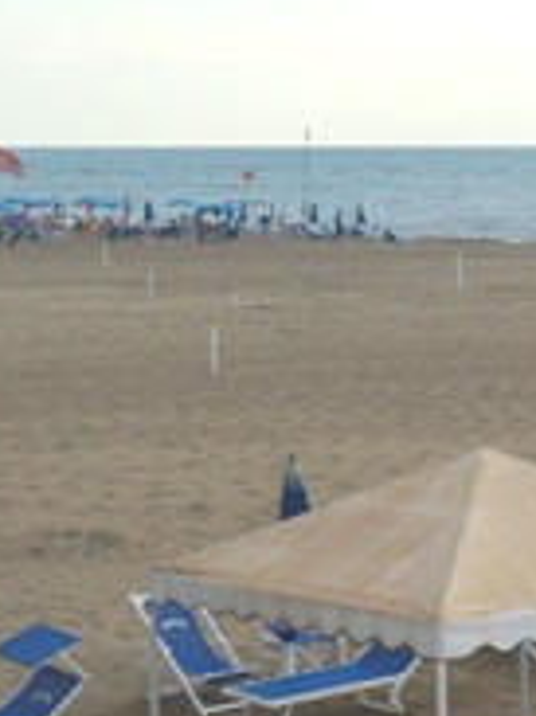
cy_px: 250
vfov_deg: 13.9
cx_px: 912
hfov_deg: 10.0
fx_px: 2935
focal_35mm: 142
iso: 100
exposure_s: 1/125
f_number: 13
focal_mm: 18
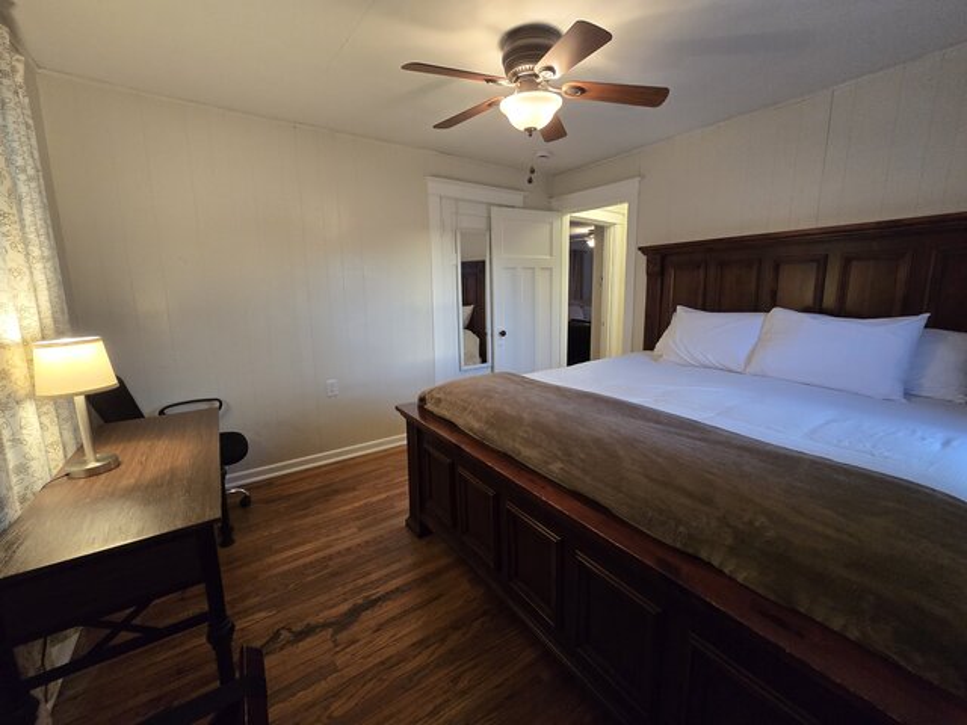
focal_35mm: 13
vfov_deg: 89.9
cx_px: 484
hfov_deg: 106.2
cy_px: 362
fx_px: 363
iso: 320
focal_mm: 2.2
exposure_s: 1/60
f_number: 2.2
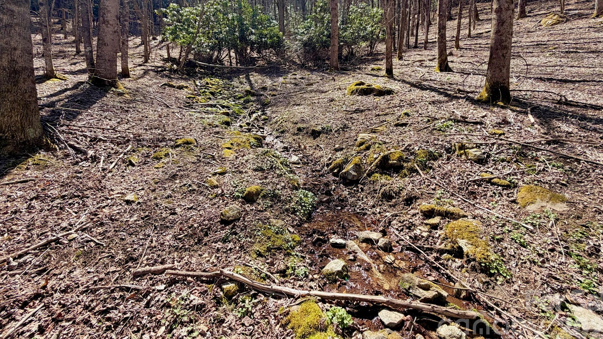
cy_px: 113
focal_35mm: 16
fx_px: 256
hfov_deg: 99.4
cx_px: 307
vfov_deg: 65.3
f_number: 2.2
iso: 50
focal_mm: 2.22
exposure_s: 1/502
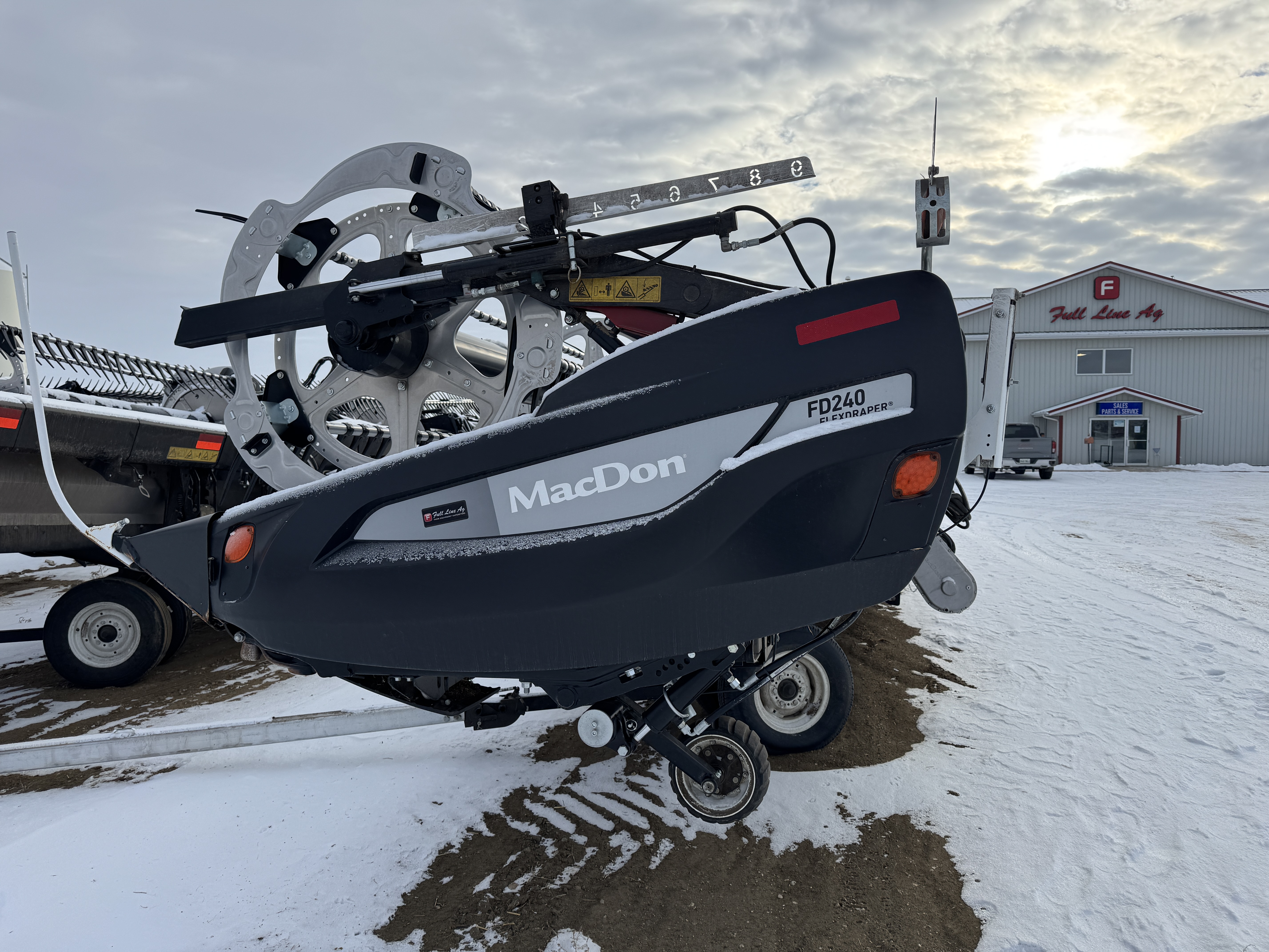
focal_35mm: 24
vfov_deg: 56.8
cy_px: 476
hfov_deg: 71.6
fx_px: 880
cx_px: 634
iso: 80
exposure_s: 1/4049
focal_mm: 6.76
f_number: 1.78
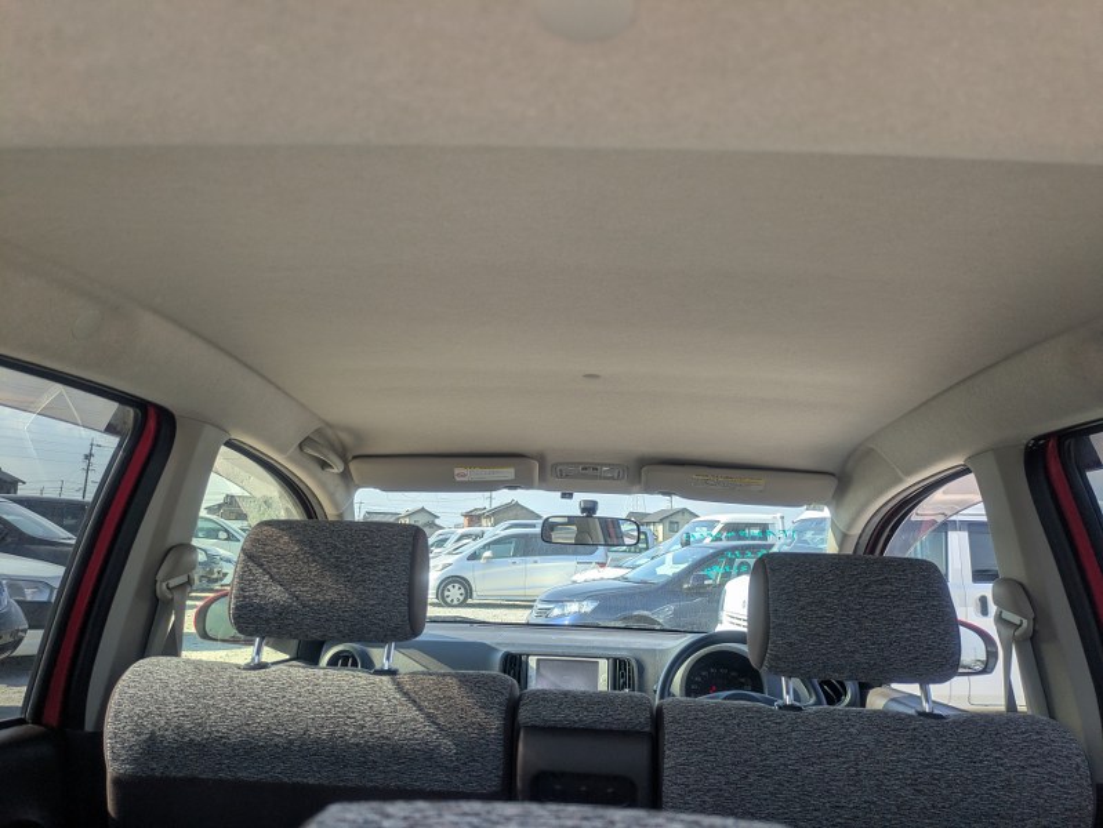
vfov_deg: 54.9
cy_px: 414
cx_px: 552
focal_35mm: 25
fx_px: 797
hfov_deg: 69.4
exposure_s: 1/867
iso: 46
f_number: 1.89
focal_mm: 5.43
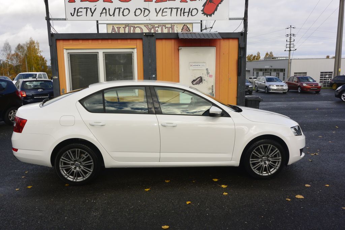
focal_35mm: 27
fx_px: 259
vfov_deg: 47.9
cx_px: 172
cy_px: 115
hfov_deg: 67.4
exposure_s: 1/250
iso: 160
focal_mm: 10
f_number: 8
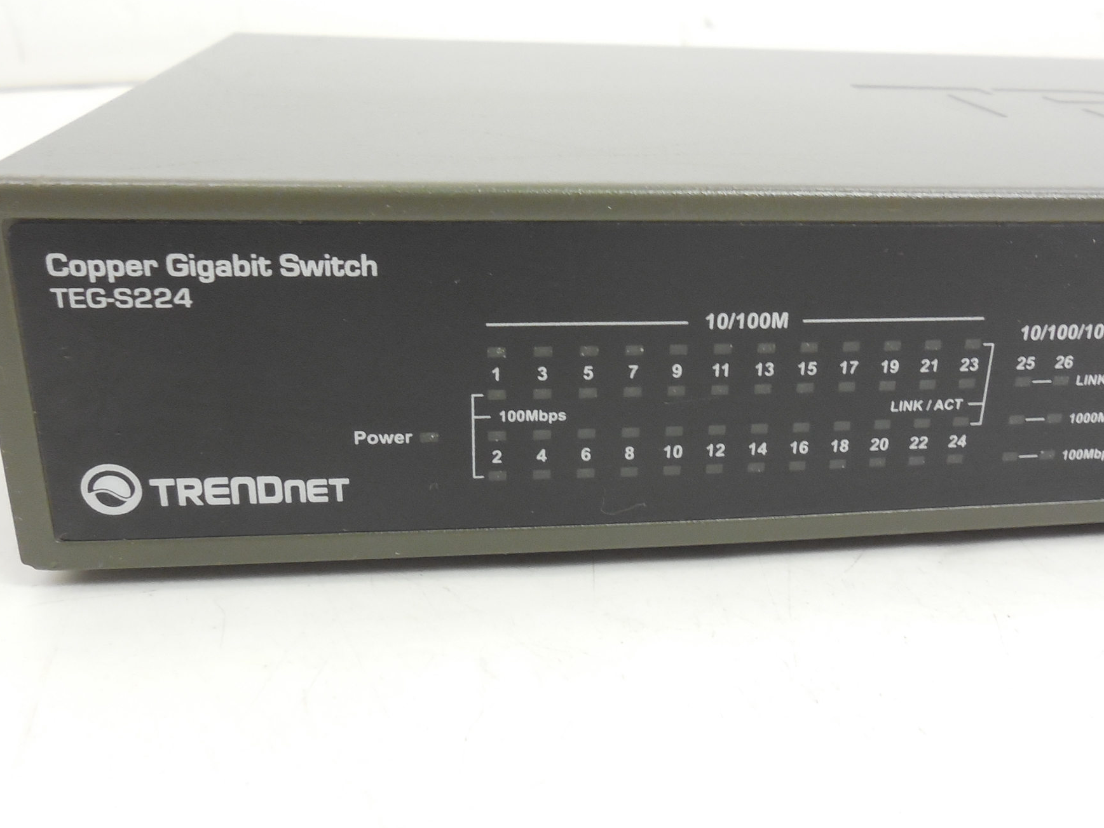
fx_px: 1084
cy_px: 350
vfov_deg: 41.7
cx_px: 657
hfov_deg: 53.6
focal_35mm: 34
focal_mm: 4.6
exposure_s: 1/30
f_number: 3.5
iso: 320
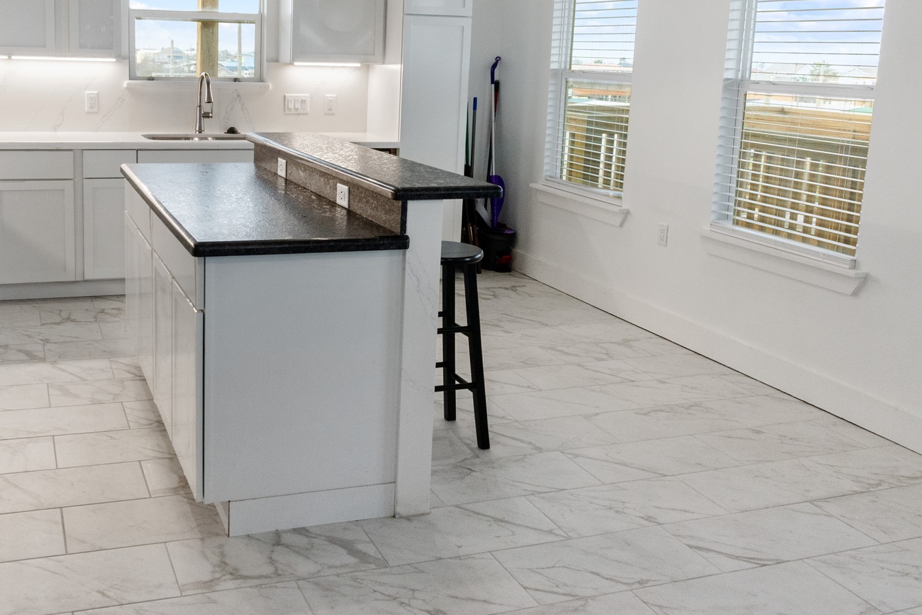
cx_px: 325
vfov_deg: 35.7
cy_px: 218
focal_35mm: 37
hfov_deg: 51.1
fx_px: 947
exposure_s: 1/30
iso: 800
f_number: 11
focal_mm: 16
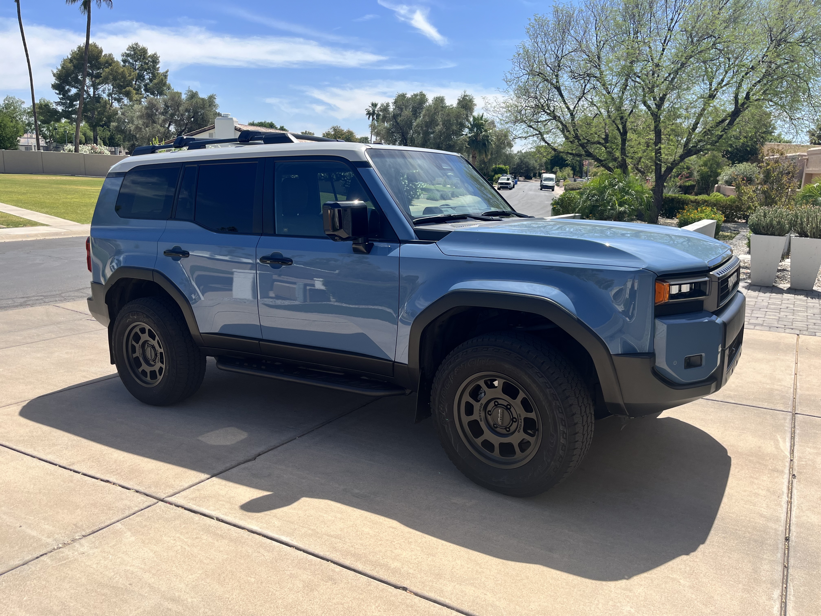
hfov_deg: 67.3
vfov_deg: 53.1
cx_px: 410
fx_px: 617
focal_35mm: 26
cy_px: 308
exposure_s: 1/2410
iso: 50
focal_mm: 5.1
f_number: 1.6
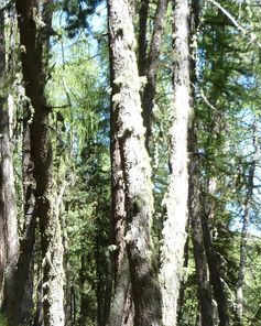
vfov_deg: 27.9
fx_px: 637
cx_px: -62
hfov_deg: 21.3
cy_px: 276
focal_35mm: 66
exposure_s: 1/80
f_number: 3.3
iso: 80
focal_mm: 4.1
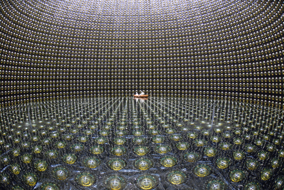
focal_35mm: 16
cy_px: 95
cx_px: 142
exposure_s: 1/10
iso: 800
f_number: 2.8
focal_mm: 10.5
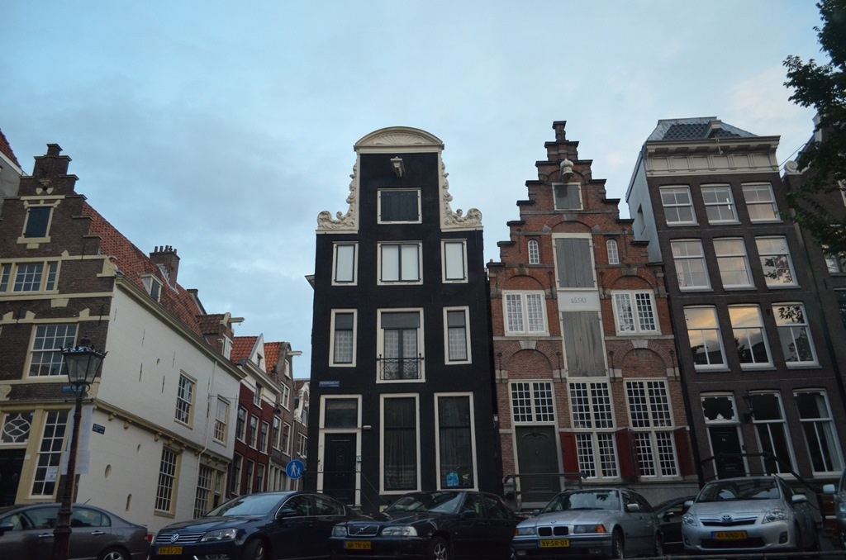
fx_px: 633
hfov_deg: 67.5
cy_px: 280
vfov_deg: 47.7
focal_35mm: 27
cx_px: 423
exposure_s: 1/200
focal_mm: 18
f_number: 3.5
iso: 1600
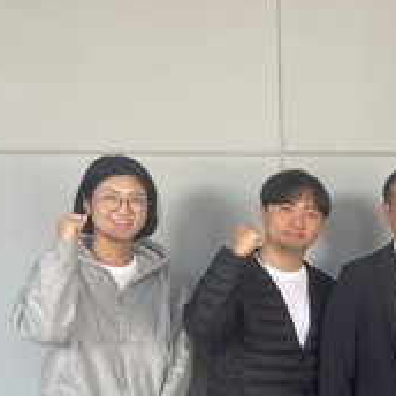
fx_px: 1035
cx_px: 548
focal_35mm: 80
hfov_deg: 19.5
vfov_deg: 21.4
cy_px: 306
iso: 40
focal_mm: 4.2
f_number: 1.6
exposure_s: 1/121
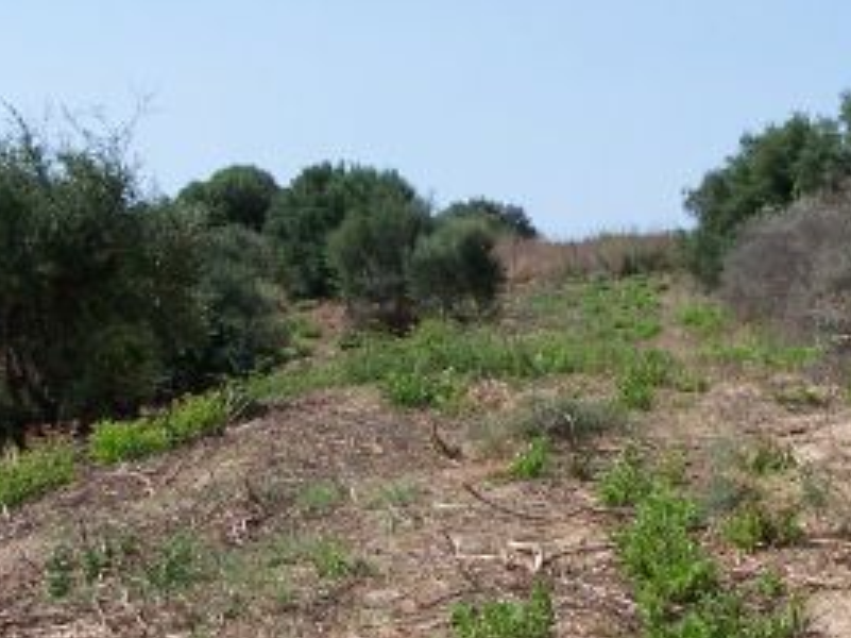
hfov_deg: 21.5
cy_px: 348
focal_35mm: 91
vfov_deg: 16.2
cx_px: 532
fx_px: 2236
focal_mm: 6.3
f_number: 4
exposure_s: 1/750
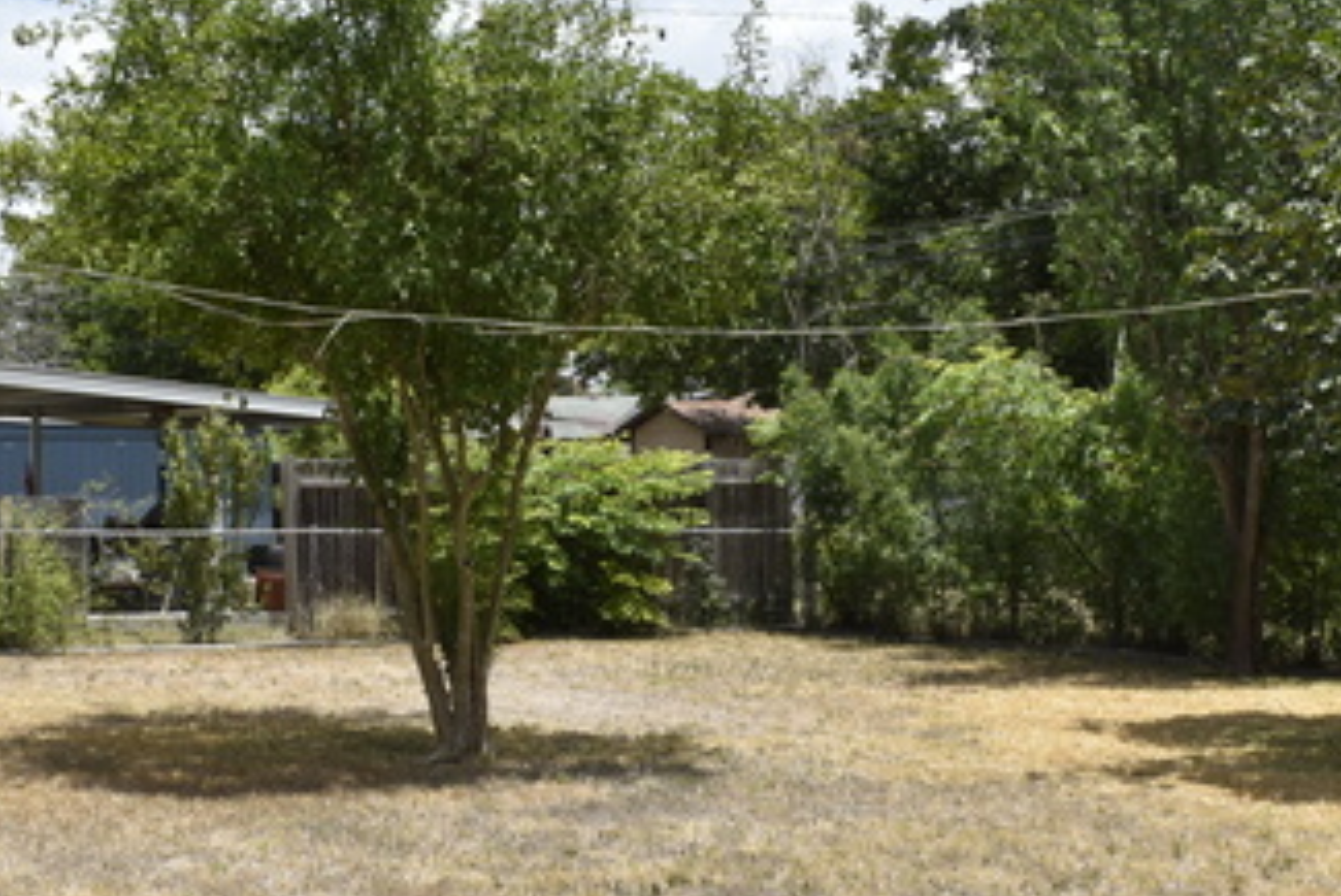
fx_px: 2199
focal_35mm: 59
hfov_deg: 33.8
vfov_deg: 22.9
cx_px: 557
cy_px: 621
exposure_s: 1/320
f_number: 9
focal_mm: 20
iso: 100
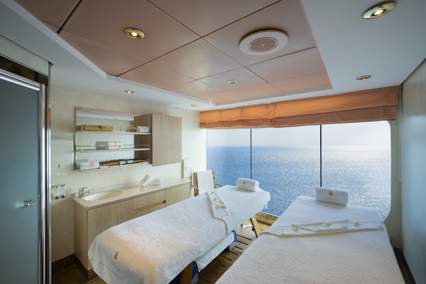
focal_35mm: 16
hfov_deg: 96.7
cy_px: 142
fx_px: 189
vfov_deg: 73.7
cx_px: 213
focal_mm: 16
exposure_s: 1/4
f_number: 11
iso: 100
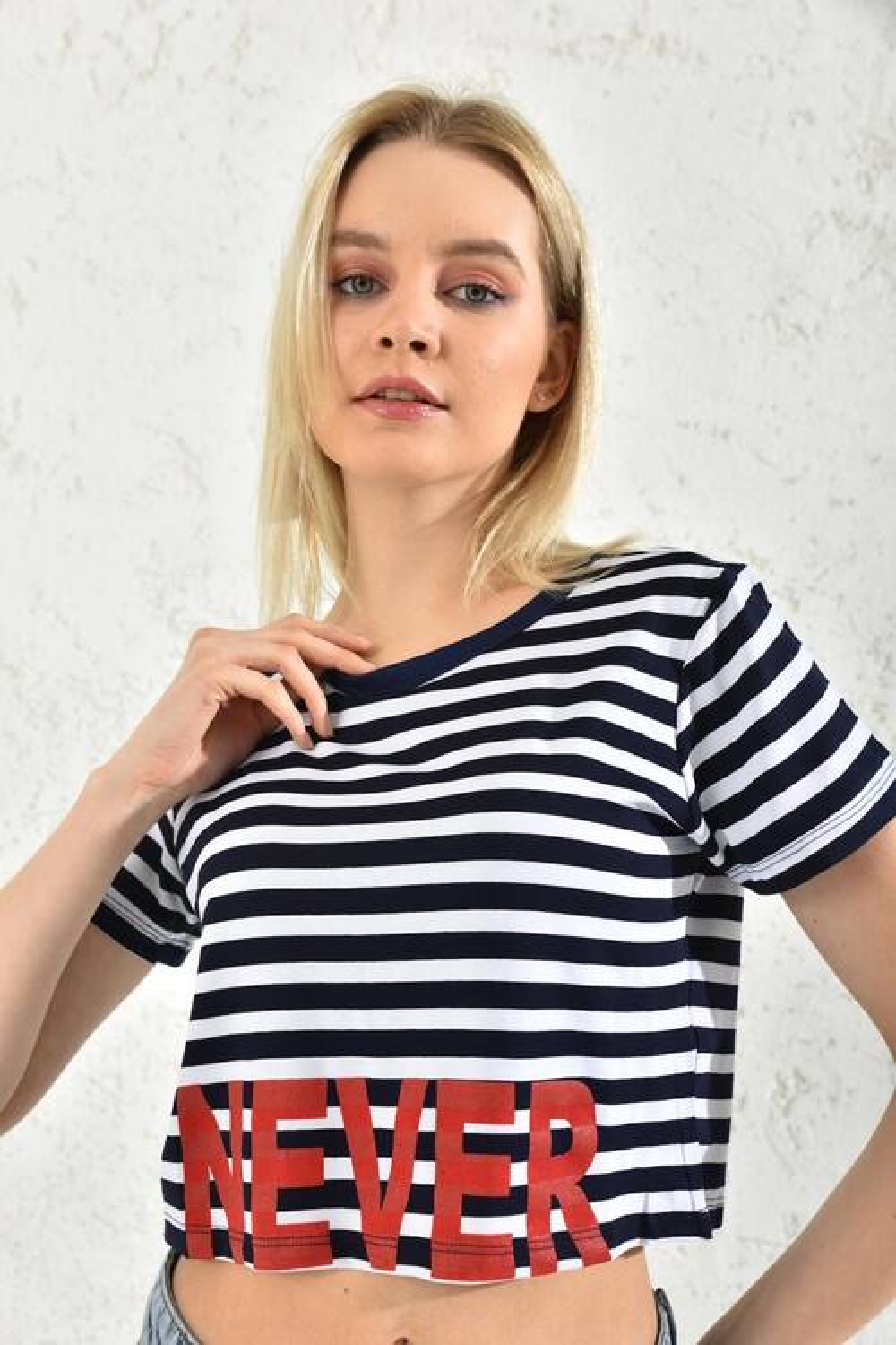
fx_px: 1568
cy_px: 672
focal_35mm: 42
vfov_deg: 46.4
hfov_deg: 31.9
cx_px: 448
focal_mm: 42
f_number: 7.1
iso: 100
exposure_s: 1/160
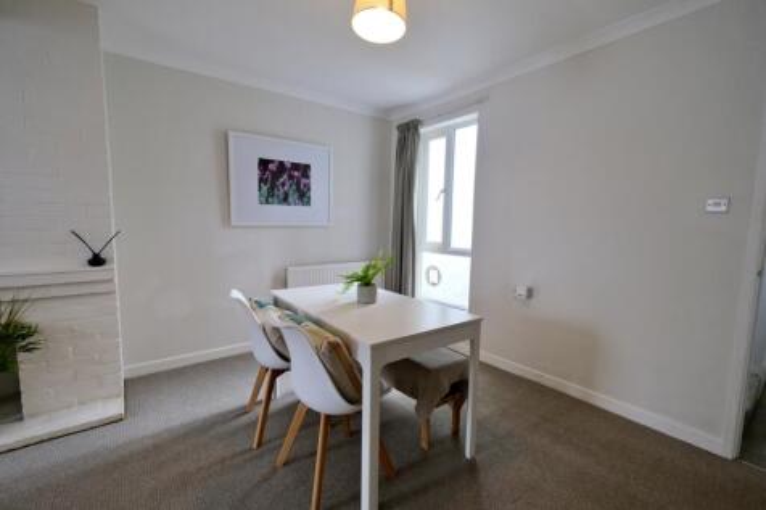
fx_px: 319
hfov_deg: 100.4
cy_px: 255
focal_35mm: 15
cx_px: 383
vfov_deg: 77.3
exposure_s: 1/60
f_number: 4
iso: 1000
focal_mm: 10
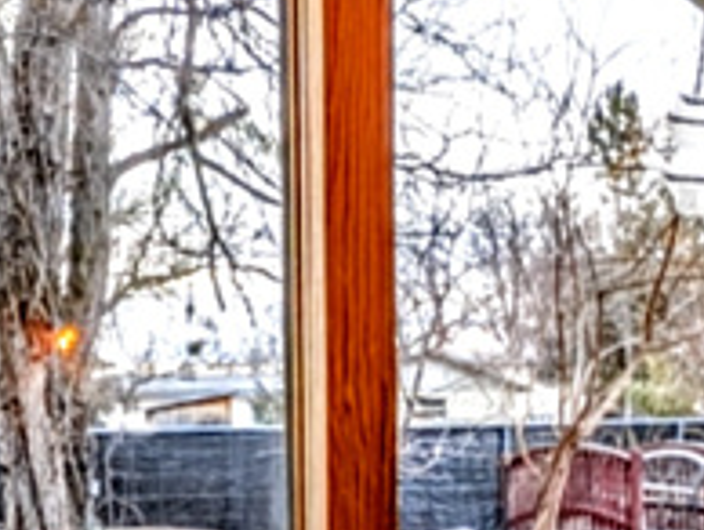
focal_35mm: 63
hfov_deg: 30.7
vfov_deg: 21.9
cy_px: 610
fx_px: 1283
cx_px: 348
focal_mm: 2.23
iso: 50
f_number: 1.95
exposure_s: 1/120
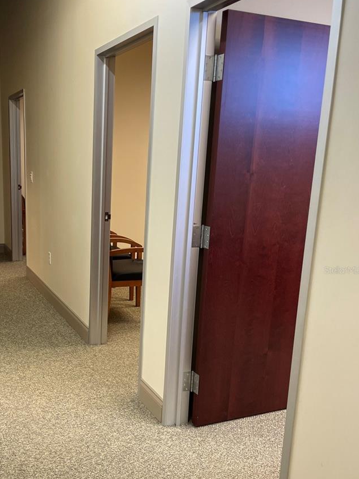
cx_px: 109
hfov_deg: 38.1
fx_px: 512
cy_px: 270
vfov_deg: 50.0
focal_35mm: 37
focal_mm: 4.2
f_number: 1.6
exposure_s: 1/60
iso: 80
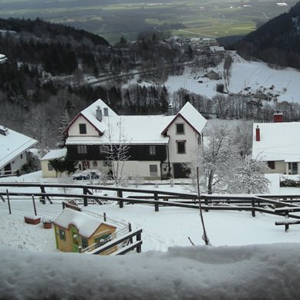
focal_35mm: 69
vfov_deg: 24.8
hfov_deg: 24.7
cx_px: 221
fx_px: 677
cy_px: 89
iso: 50
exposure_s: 1/190
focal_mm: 6.3
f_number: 6.4
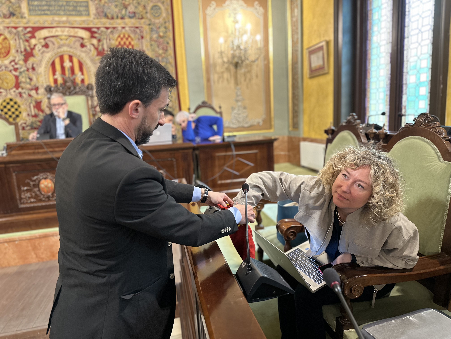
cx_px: 226
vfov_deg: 56.8
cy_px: 170
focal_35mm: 24
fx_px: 313
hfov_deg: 71.6
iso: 320
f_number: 1.78
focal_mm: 6.86
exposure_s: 1/50
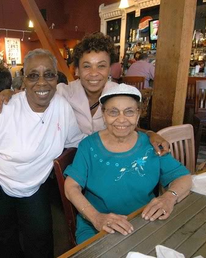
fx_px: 211
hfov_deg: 49.6
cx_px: 49
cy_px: 129
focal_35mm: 28
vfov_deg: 62.8
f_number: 4
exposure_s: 1/60
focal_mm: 13
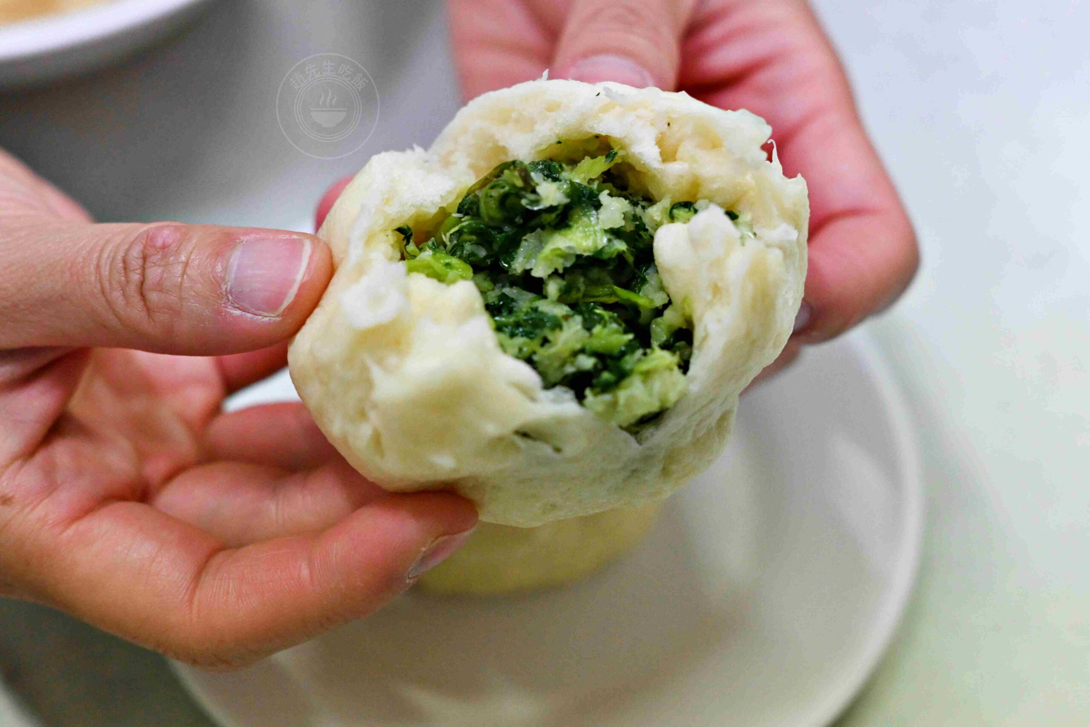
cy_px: 364
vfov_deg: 18.2
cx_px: 545
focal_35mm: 75
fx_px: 2271
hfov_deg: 27.0
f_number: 3.2
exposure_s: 1/200
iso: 2200
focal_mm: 50
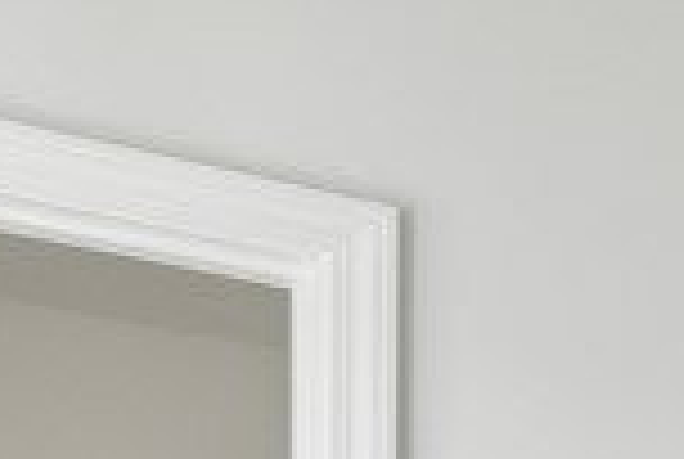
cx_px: 1876
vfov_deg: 10.0
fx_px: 2279
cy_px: 1107
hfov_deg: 11.8
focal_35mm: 120
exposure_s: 1/40
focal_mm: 11.2
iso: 250
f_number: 8
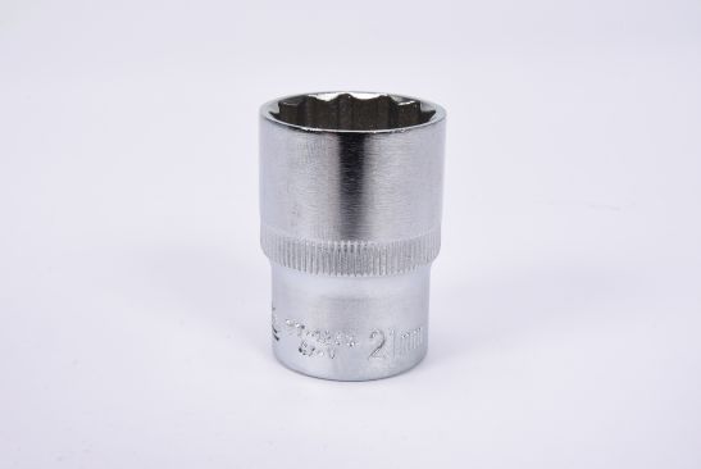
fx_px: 1462
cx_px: 350
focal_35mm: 75
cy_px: 234
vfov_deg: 18.2
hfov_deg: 27.0
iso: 250
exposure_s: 1/125
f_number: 18
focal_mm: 50
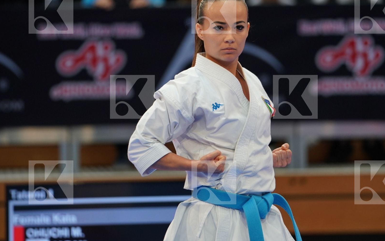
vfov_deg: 3.9
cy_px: 97
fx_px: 3568
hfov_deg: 6.2
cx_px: 214
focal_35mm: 340
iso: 800
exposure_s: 1/500
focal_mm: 198
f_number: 2.8
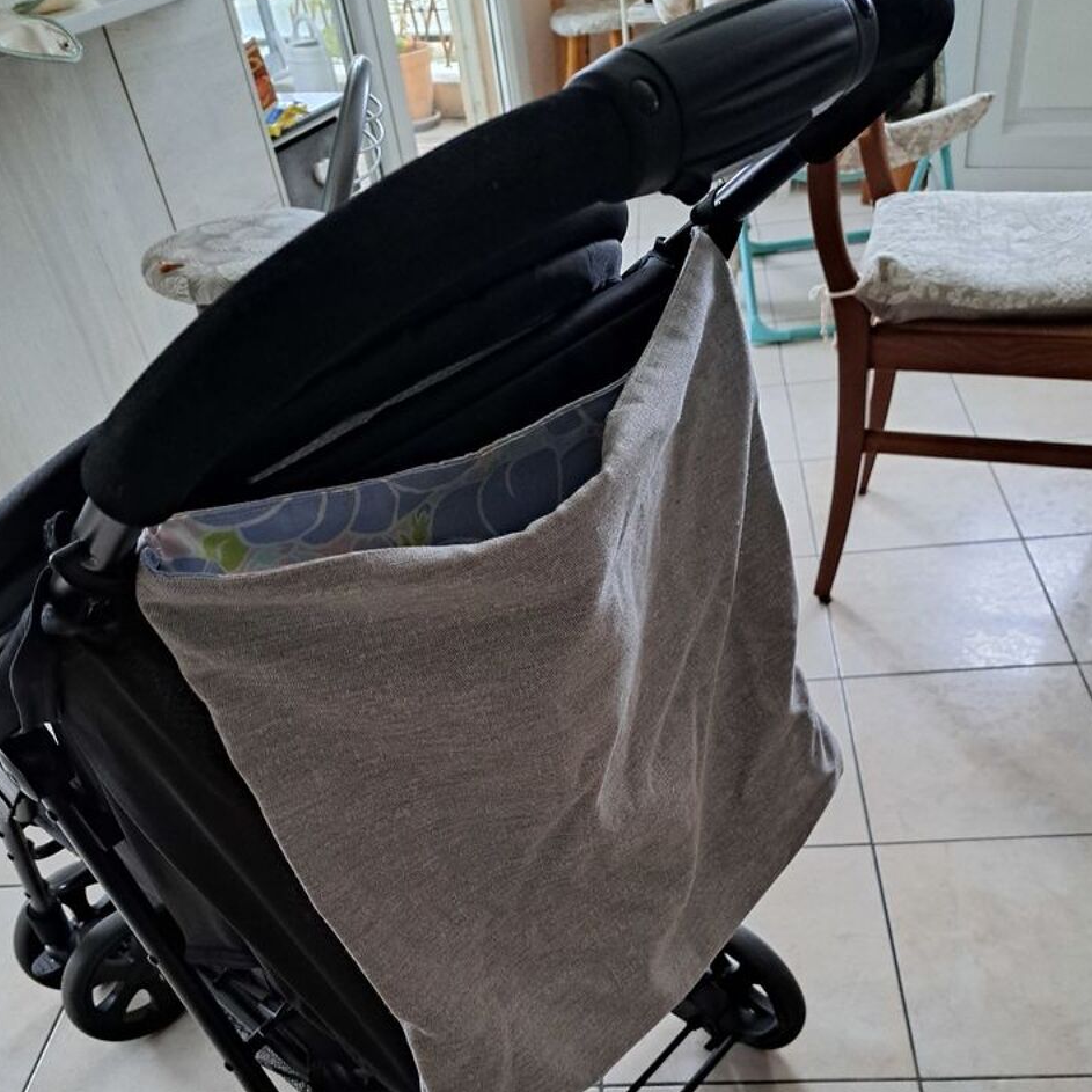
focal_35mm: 30
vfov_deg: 53.0
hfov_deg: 54.0
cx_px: 571
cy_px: 727
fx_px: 1071
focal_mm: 5.23
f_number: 1.8
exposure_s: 1/33
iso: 400
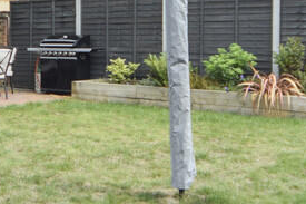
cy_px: 50
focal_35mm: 67
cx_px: 63
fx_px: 569
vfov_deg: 20.1
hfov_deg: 29.4
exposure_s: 1/200
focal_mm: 12
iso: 100
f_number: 4.5
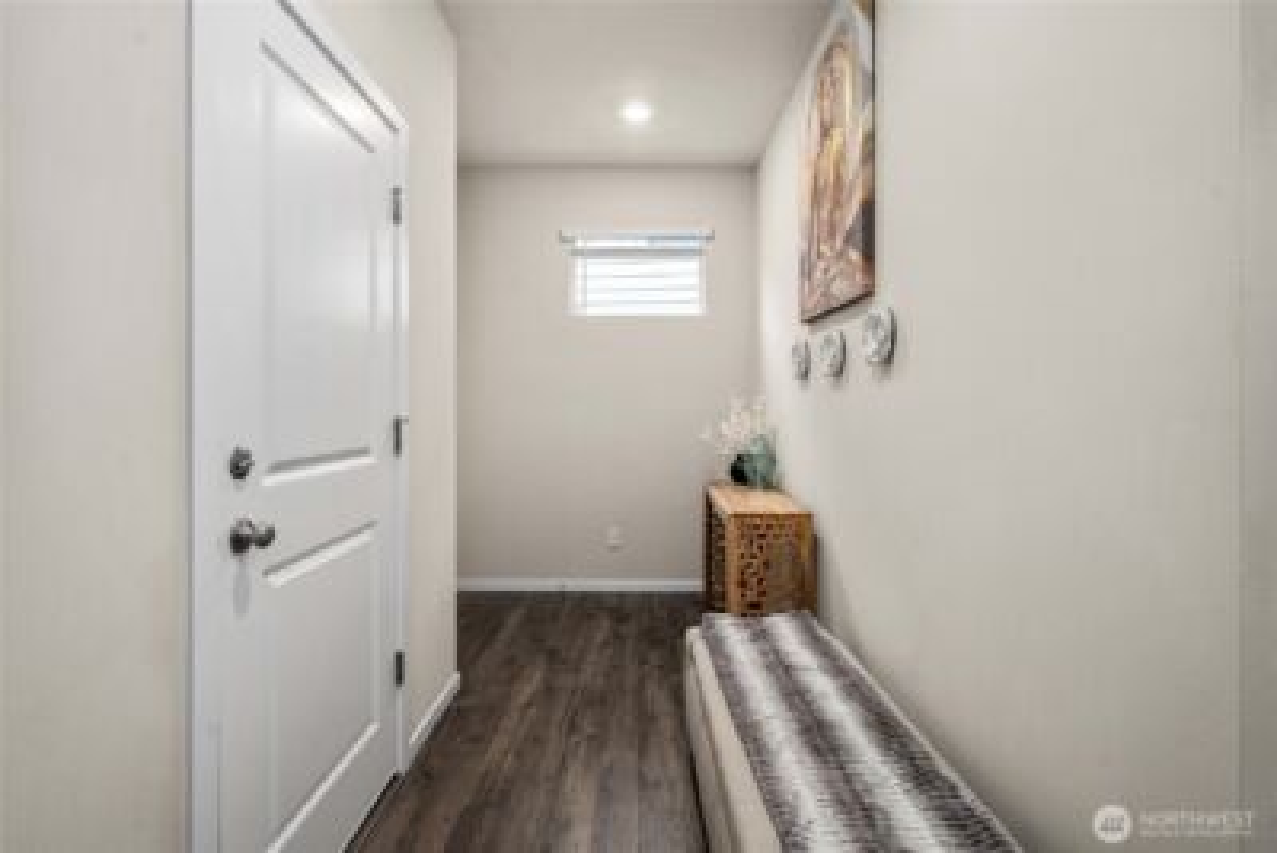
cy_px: 426
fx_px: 532
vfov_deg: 77.4
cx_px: 638
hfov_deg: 100.4
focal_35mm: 15
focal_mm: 15
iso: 200
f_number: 7.1
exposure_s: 1/60
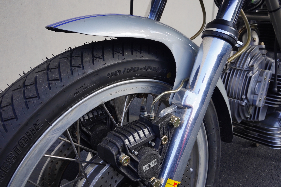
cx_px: 140
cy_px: 94
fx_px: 273
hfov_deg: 54.4
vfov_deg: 37.8
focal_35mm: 35
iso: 1000
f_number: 16
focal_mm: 35
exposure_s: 1/40
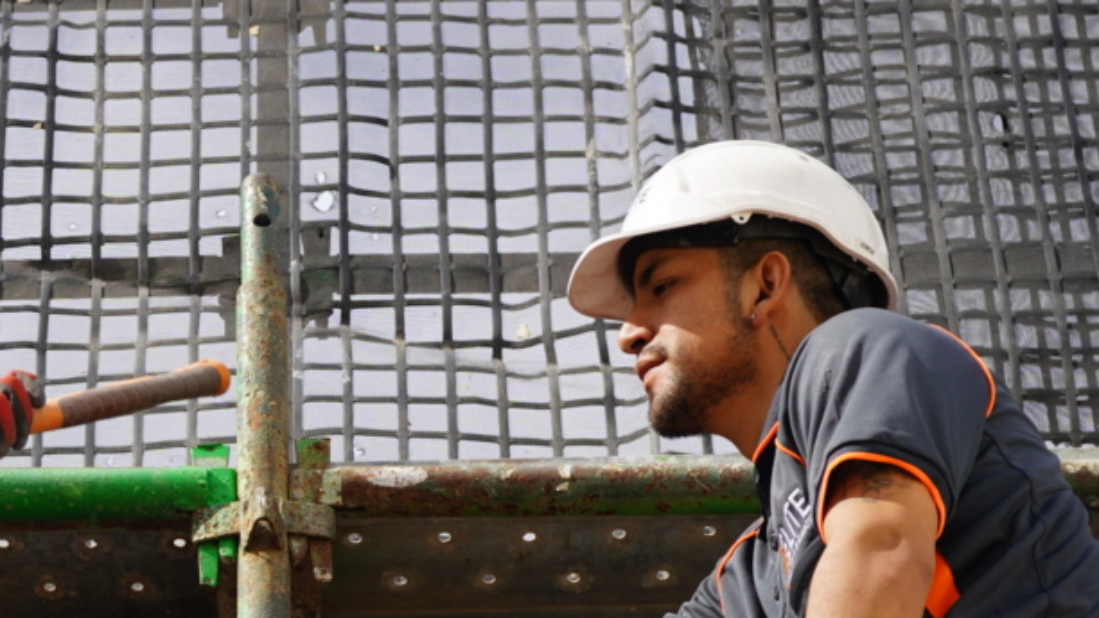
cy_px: 323
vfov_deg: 7.3
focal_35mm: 166
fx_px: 4837
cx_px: -48
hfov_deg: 12.8
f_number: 5.6
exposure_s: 1/500
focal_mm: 60
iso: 100
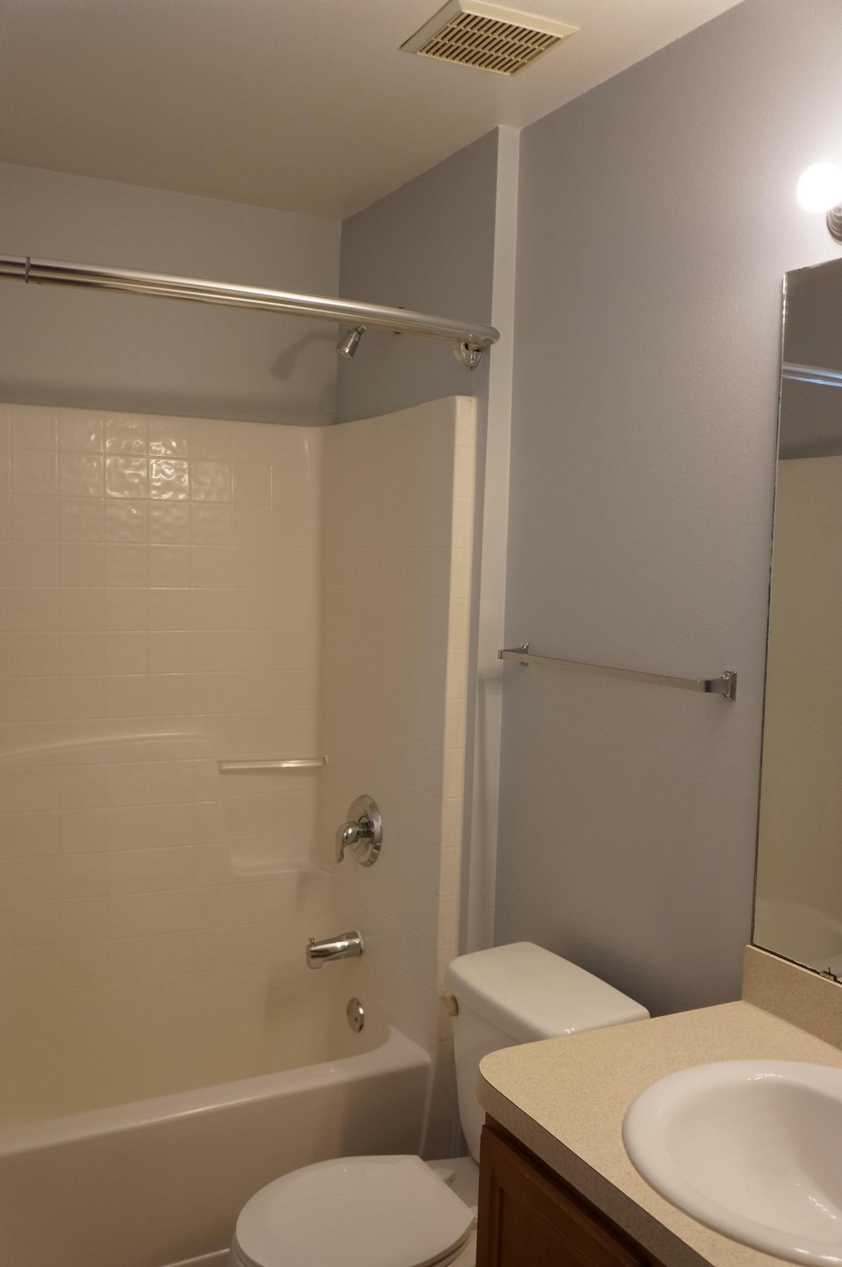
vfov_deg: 60.3
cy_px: 634
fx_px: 1090
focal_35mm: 31
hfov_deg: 42.2
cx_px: 421
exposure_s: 1/250
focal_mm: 21
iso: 1250
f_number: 4
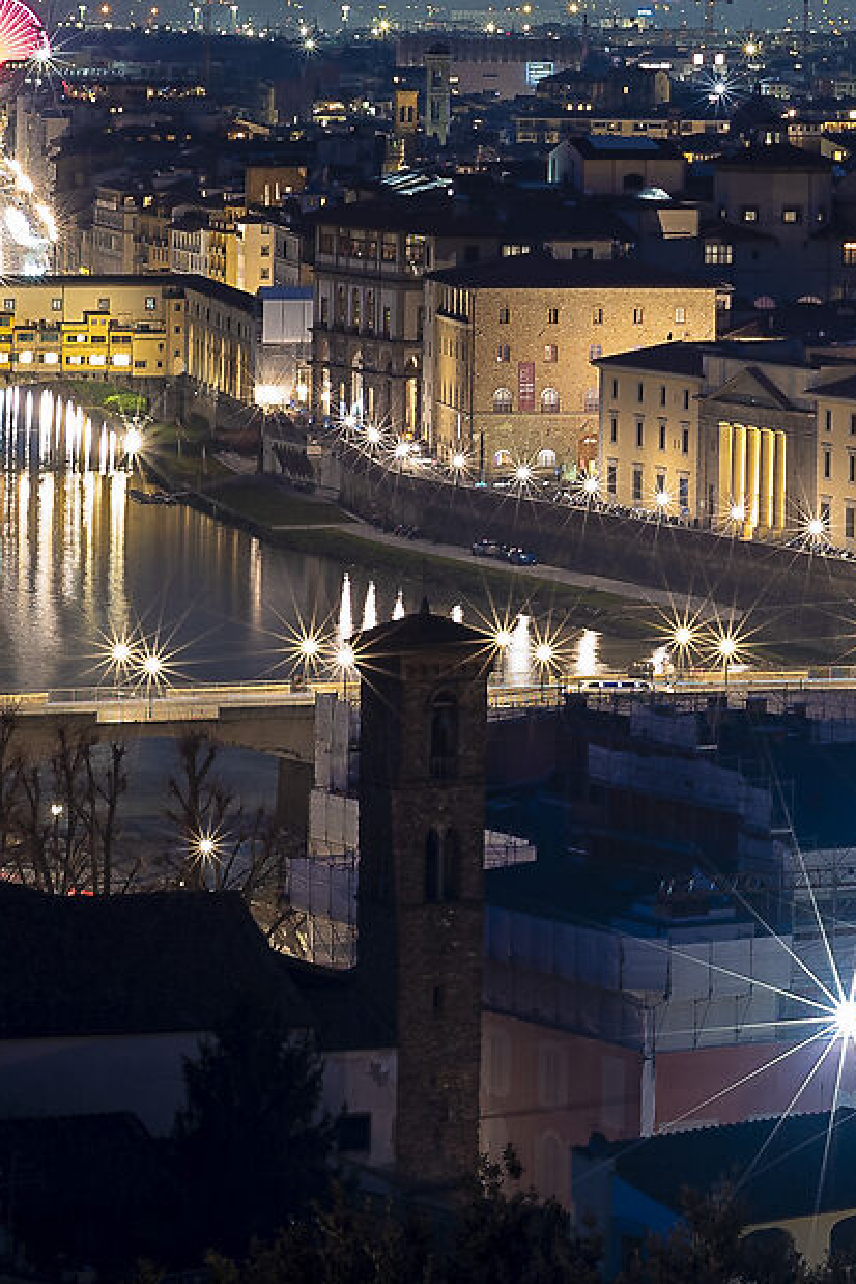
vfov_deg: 10.4
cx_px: 1650
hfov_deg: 6.9
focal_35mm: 194
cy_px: -286
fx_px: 6915
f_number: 4
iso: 100
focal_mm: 50
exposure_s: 8
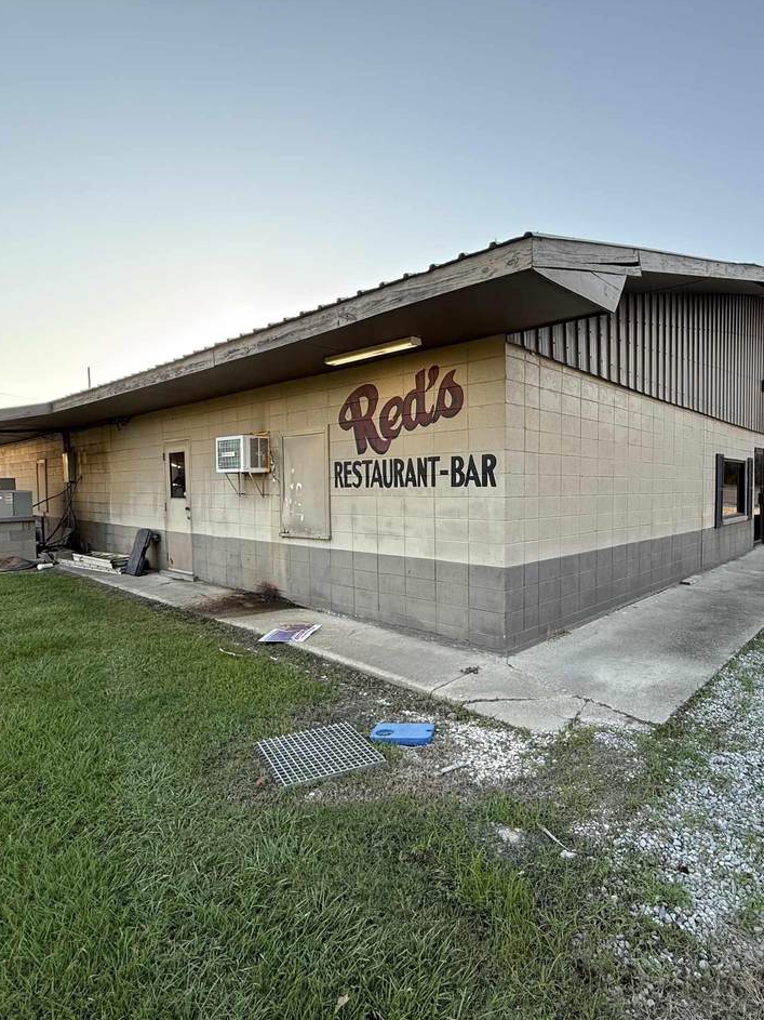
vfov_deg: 84.7
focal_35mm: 19
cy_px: 508
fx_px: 559
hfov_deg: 68.1
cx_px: 452
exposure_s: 1/138
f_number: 2.2
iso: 64
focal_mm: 2.22
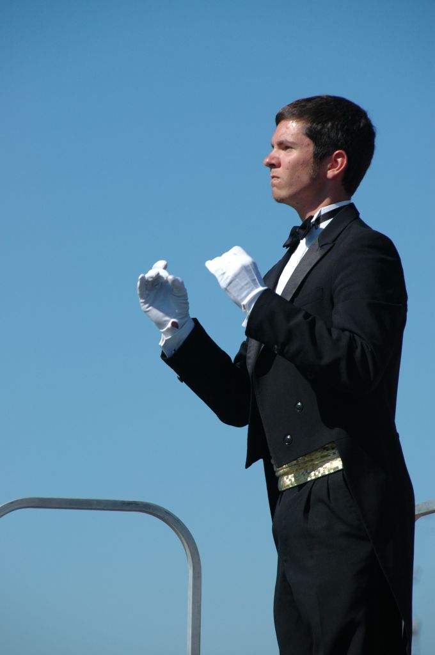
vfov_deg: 6.9
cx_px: 218
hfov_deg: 4.6
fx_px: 5452
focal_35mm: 300
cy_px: 328
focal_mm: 200
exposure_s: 1/800
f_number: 7.1
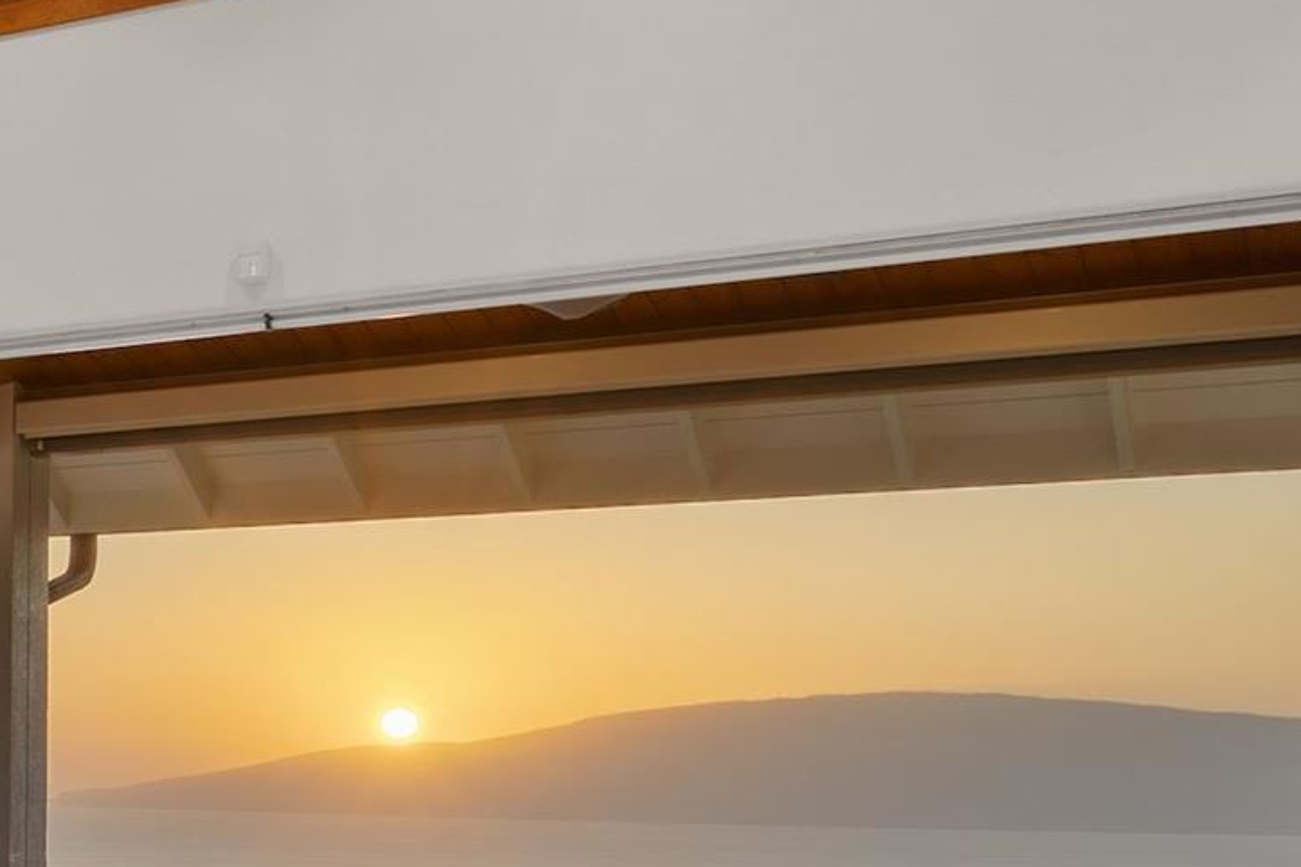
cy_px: 764
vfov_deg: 19.7
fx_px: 2457
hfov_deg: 20.8
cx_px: -1026
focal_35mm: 68
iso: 100
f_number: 8
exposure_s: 1/1.25
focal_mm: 16
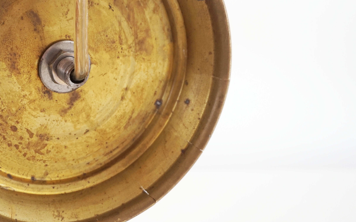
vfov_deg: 21.1
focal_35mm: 61
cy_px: 55
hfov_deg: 32.7
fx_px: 592
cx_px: 82
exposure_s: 1/60
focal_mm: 24
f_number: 4.5
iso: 320
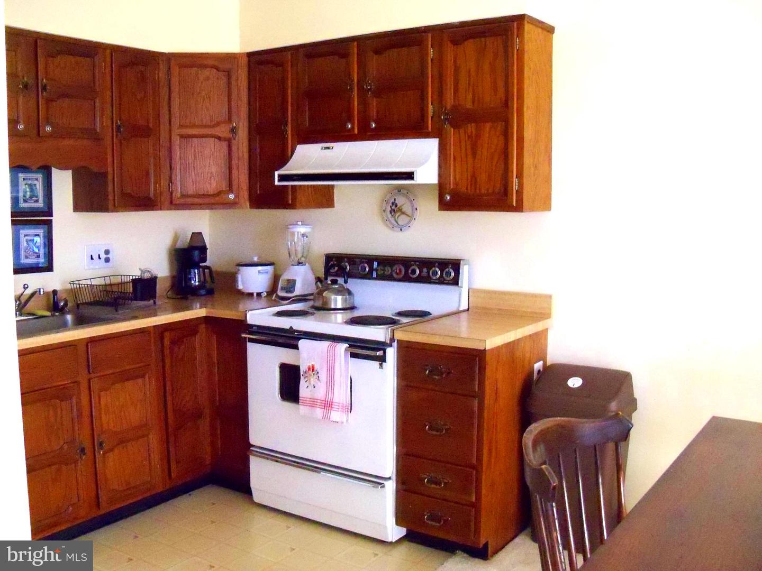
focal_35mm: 35
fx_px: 770
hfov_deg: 52.6
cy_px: 286
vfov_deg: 40.7
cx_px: 381
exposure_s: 1/60
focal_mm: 6.2
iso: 1600
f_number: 3.5
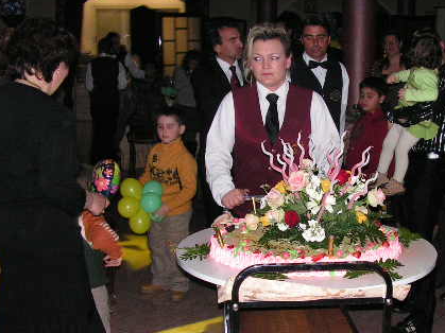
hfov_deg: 34.4
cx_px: 314
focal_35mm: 55
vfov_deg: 26.3
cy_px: 231
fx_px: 707
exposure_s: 1/40
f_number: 3.2
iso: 200
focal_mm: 6
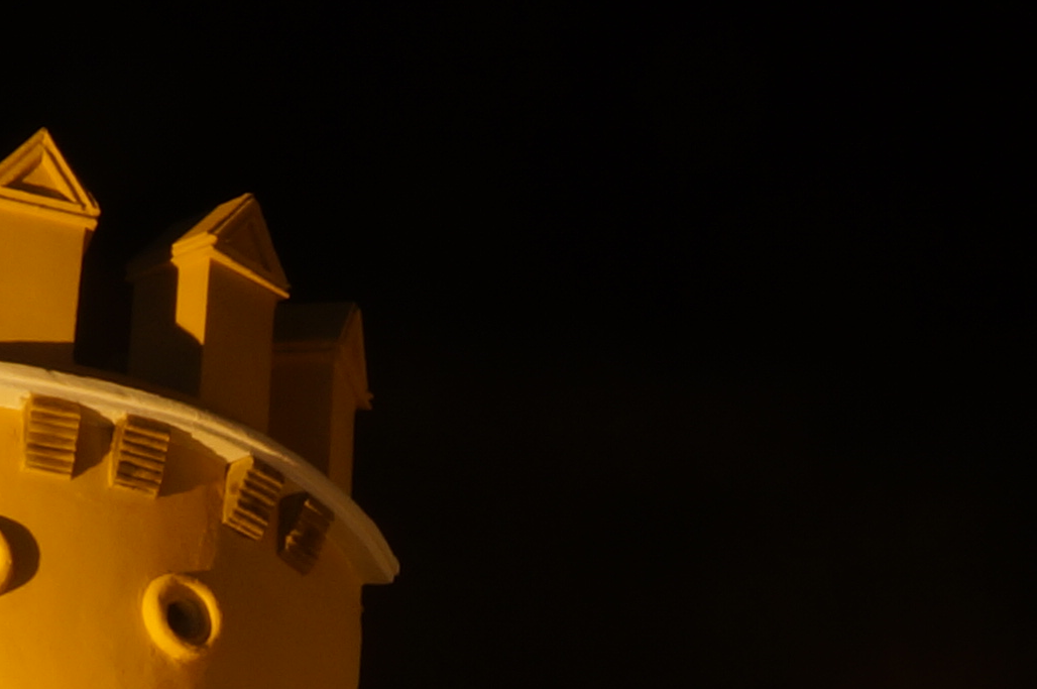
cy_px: 1475
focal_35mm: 129
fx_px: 3712
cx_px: 1198
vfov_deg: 9.7
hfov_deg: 15.4
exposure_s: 5
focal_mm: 18
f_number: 22
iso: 100
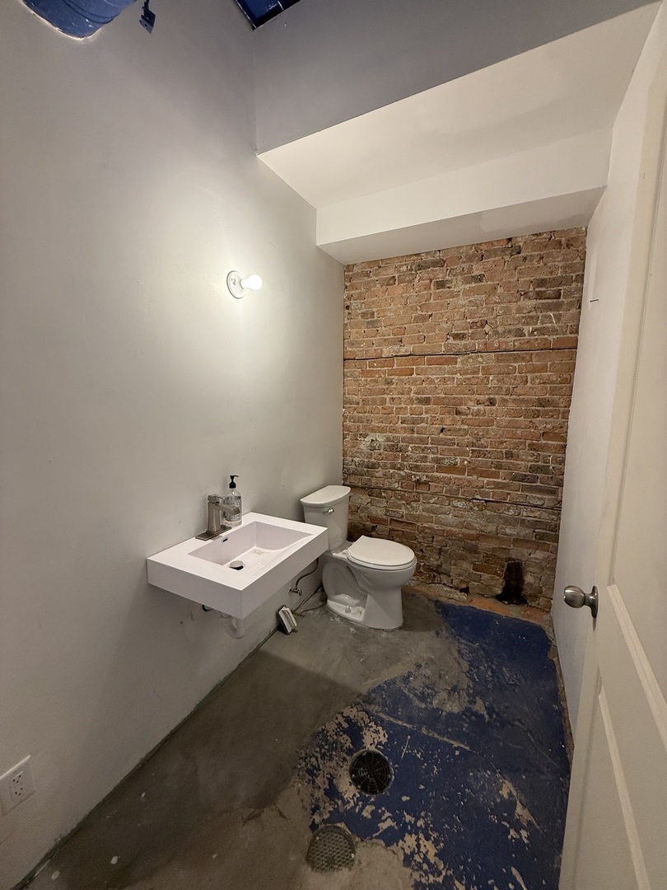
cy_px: 445
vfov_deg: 102.1
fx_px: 360
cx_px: 334
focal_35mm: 14
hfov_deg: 85.7
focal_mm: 2.22
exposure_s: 1/120
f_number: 2.2
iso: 200
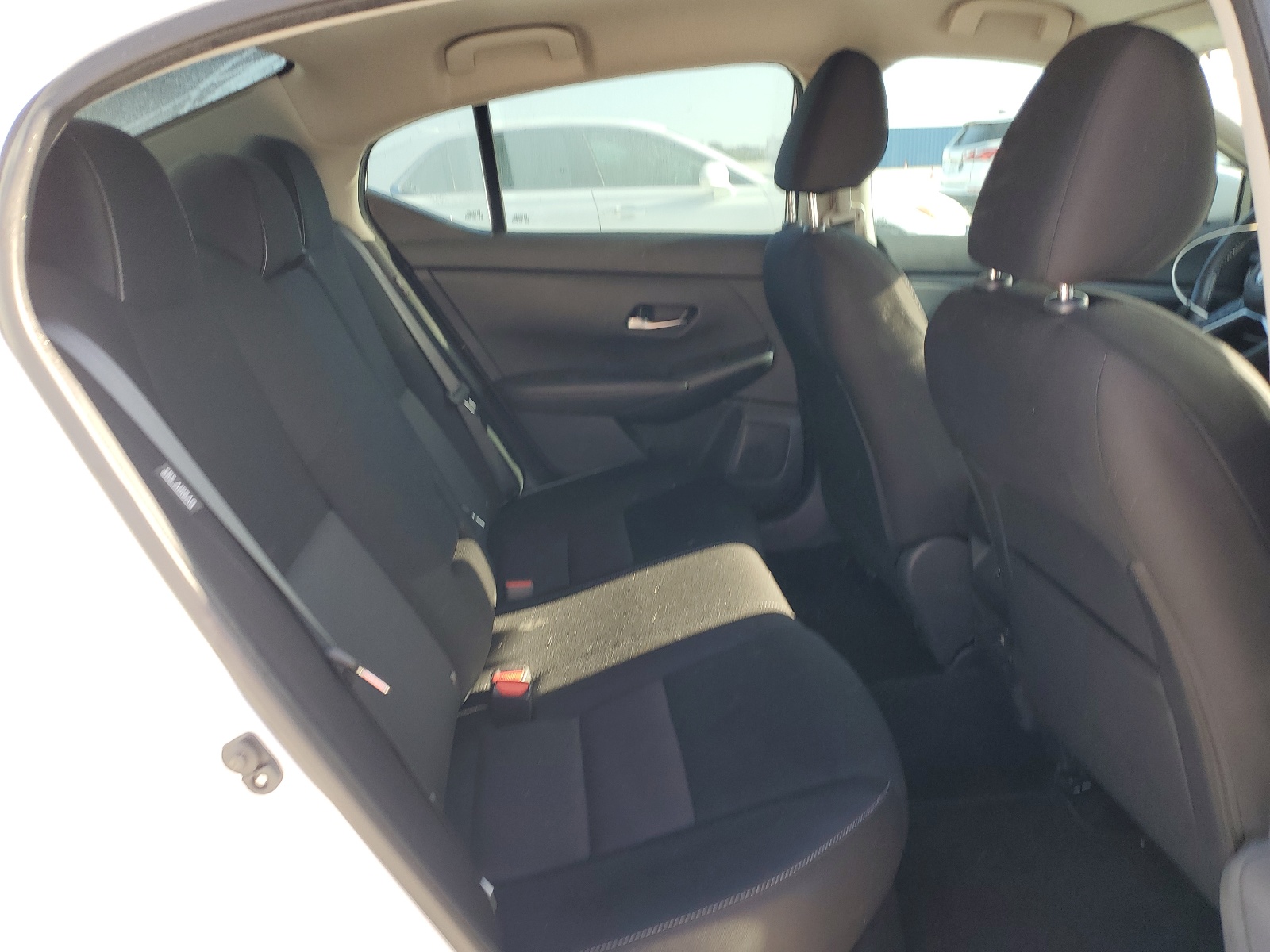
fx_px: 954
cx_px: 635
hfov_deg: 67.3
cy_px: 476
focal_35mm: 26
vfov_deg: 53.1
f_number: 1.5
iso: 50
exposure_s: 1/169
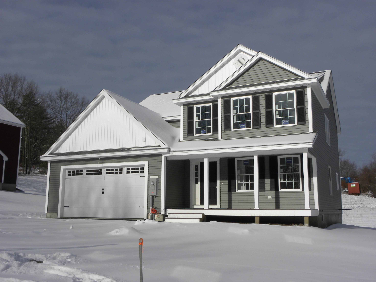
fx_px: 402
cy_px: 141
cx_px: 188
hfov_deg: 50.1
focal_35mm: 37
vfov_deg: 38.7
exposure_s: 1/575
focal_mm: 6.6
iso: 64
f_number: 8
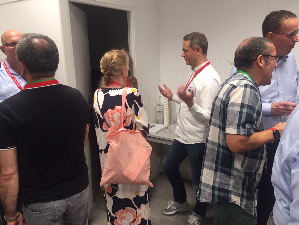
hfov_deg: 61.7
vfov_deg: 48.2
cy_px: 112
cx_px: 150
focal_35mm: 29
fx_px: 250
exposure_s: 1/33
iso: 125
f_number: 2.2
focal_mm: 4.15
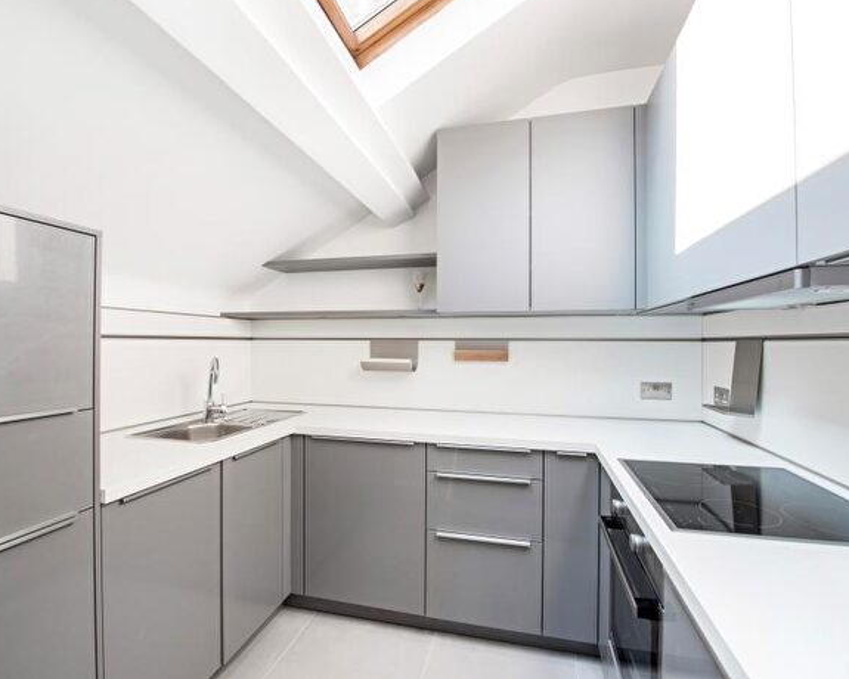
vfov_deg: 80.4
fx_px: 402
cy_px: 335
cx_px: 427
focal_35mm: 16
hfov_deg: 93.1
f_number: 8
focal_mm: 14
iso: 400
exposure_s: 1/30
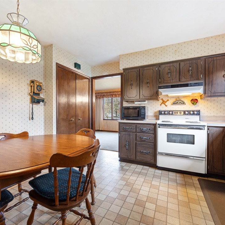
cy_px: 113
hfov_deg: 80.5
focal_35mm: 18
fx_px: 132
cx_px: 102
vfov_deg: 80.7
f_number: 9
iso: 320
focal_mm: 14
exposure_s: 1.6
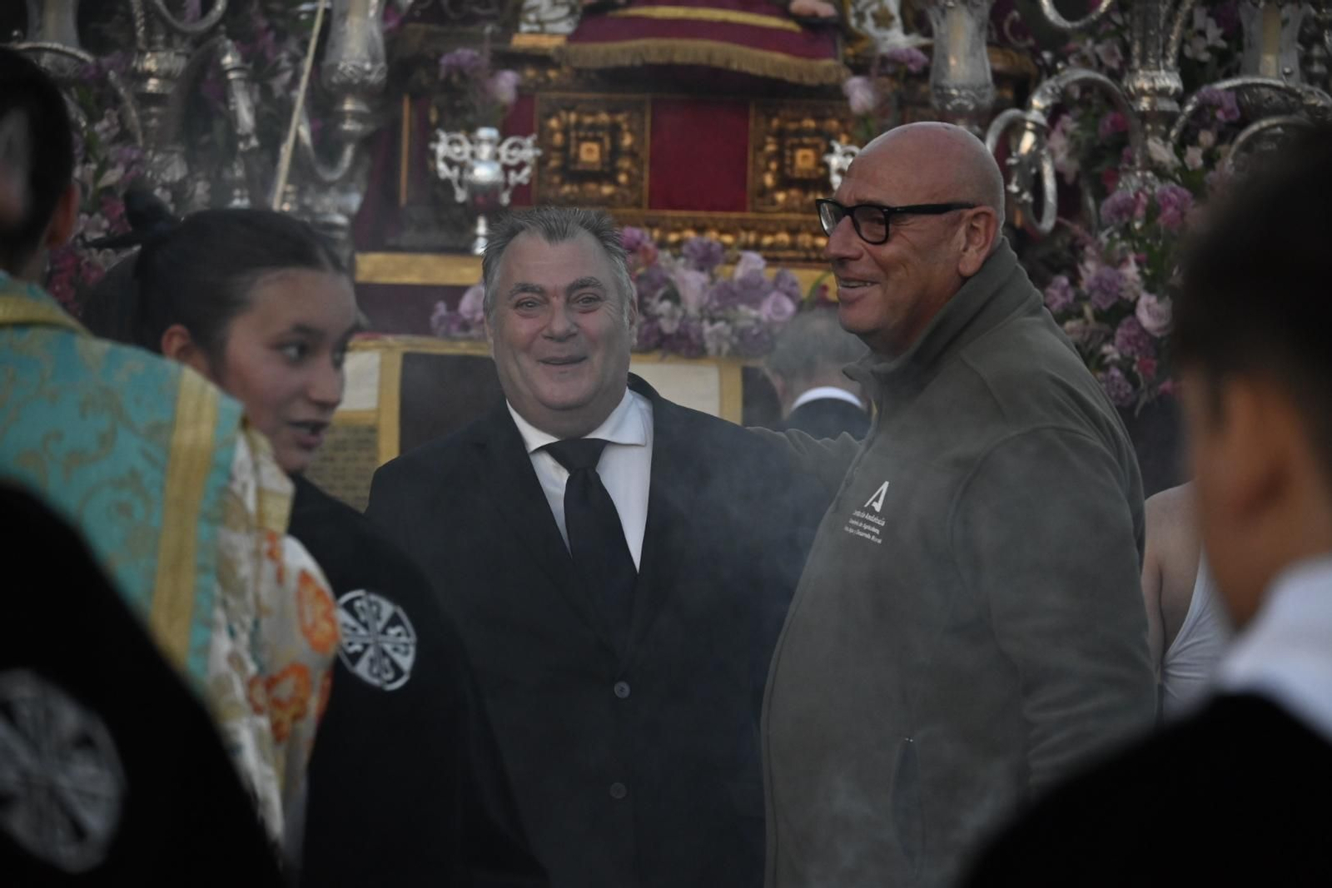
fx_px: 7493
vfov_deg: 6.8
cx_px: 666
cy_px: 444
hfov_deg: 10.2
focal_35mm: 202
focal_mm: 135
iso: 2500
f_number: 5.6
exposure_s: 1/320
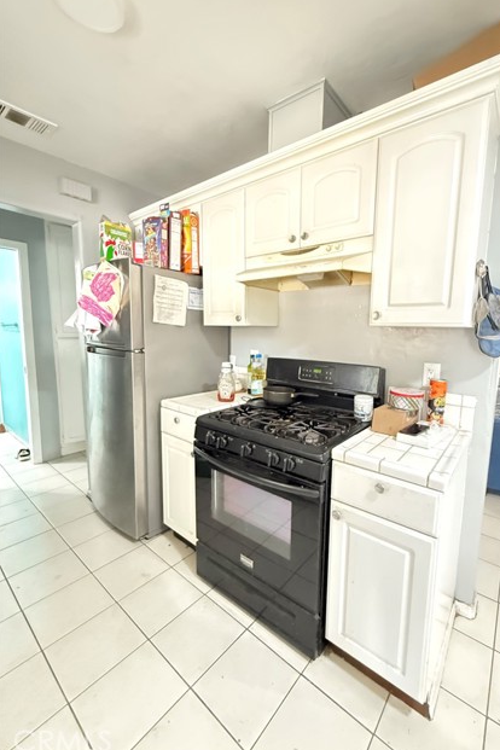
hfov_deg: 76.9
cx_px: 286
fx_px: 312
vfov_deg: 100.4
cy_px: 372
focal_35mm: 15
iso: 1600
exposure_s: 1/30
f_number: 2.2
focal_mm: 2.22
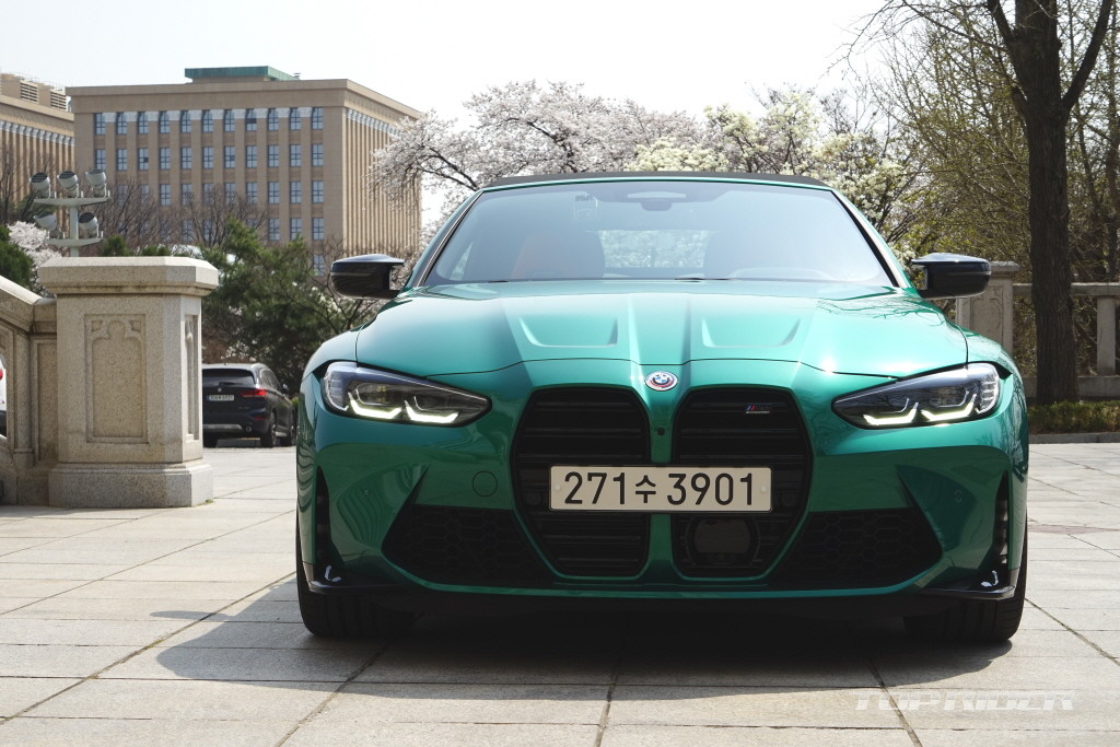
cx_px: 560
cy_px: 374
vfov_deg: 21.2
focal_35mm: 64
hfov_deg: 31.4
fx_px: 1991
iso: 100
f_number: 10
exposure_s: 1/160
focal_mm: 64
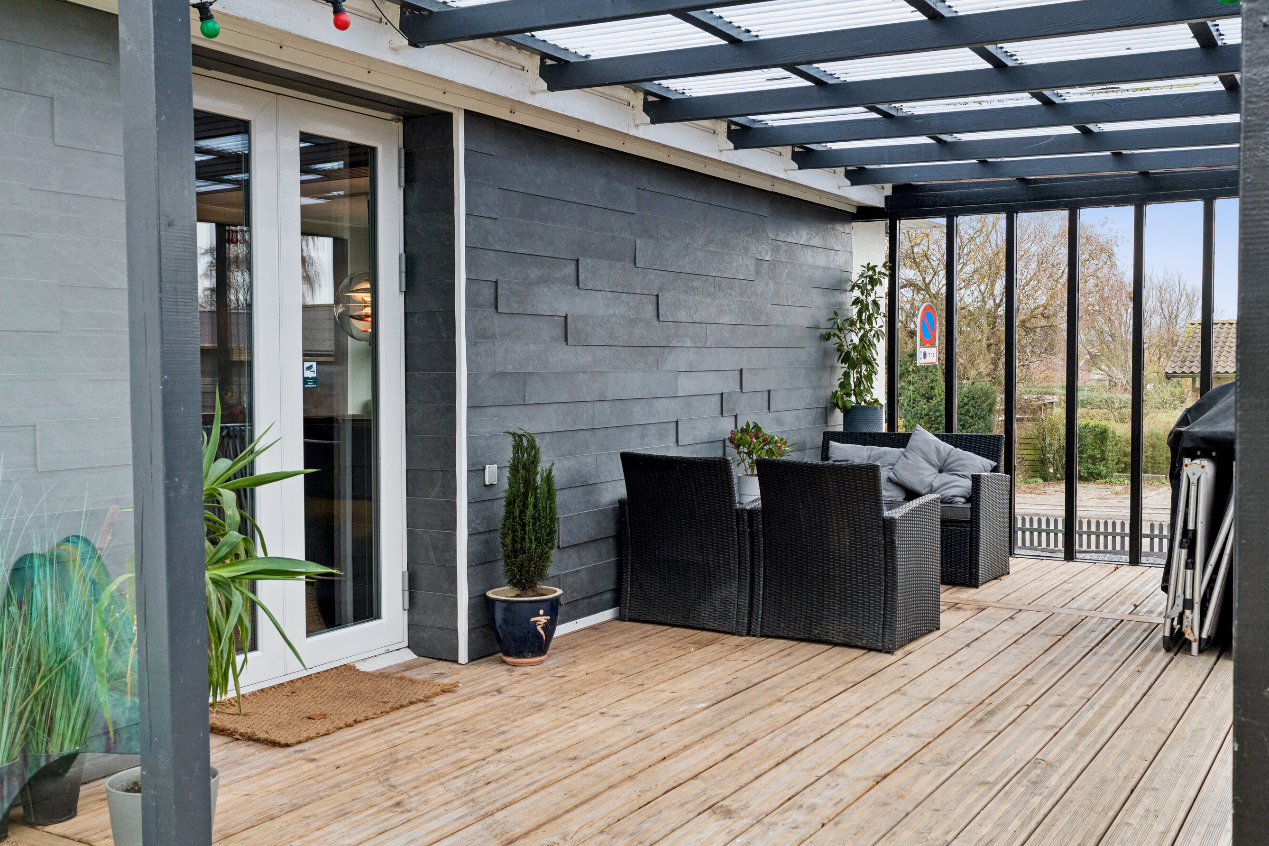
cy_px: 427
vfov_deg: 35.9
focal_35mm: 37
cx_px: 622
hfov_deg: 51.9
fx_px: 1304
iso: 1000
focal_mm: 33
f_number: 8
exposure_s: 1/80
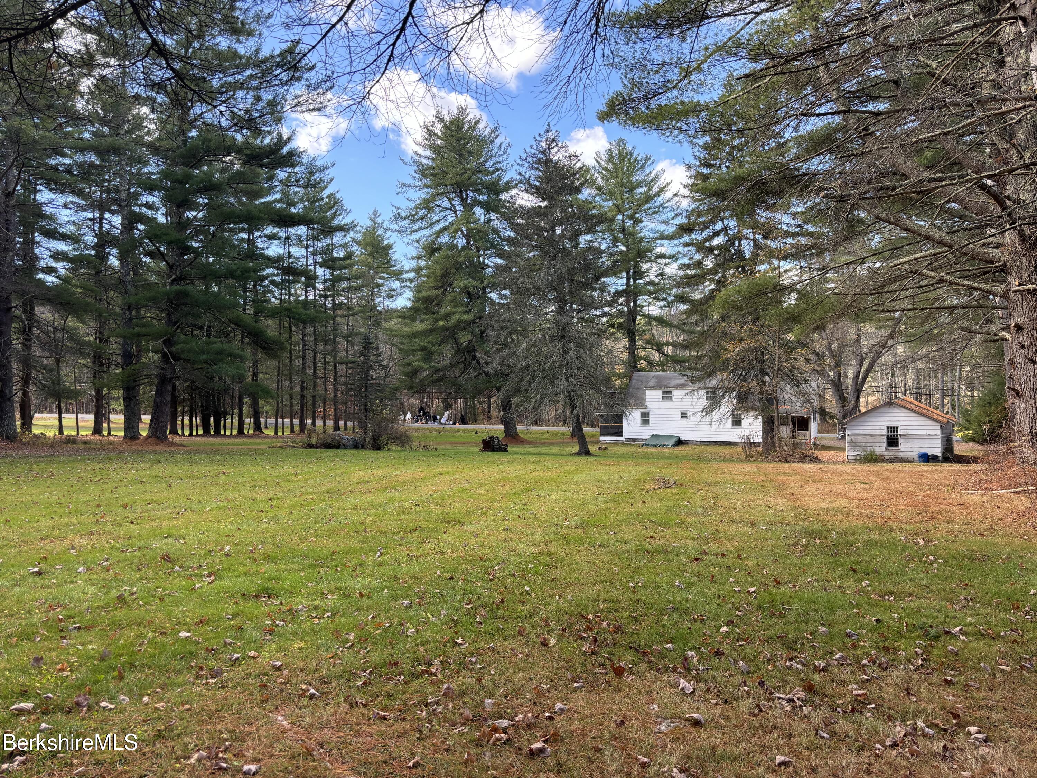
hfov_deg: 67.3
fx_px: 779
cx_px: 518
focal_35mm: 26
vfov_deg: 53.1
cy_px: 389
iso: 50
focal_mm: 5.96
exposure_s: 1/335
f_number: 1.6
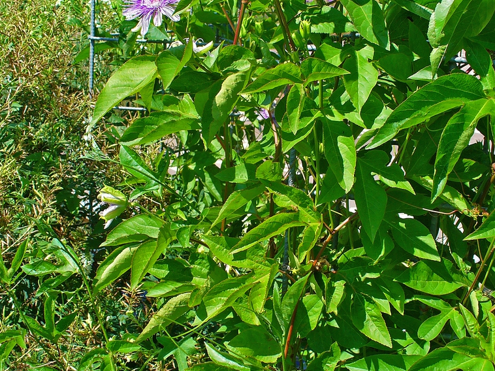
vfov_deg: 29.1
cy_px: 188
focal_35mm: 50
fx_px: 715
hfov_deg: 38.2
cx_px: 246
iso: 64
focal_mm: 6.1
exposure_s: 1/160
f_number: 5.6
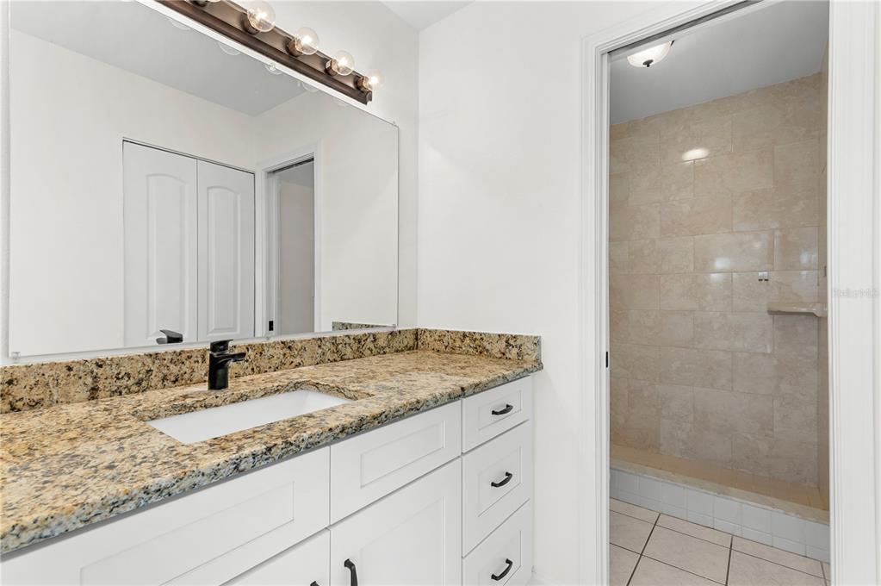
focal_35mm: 16
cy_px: 293
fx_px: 391
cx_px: 440
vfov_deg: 73.6
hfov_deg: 96.8
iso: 320
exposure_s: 1/6
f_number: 10
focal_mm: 16
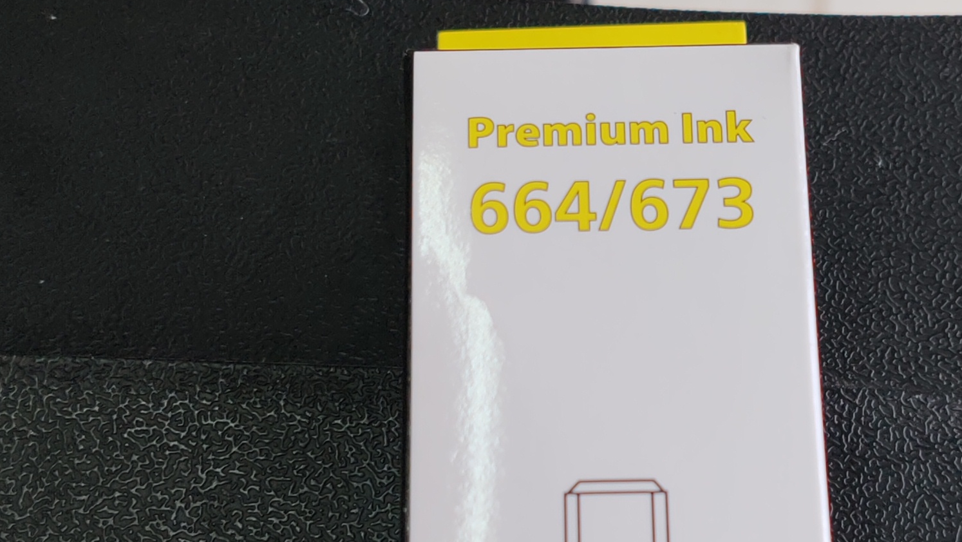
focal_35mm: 80
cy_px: 338
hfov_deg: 26.4
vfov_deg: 15.1
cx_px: 610
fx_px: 2041
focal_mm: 6.12
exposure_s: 1/100
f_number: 1.9
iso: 160
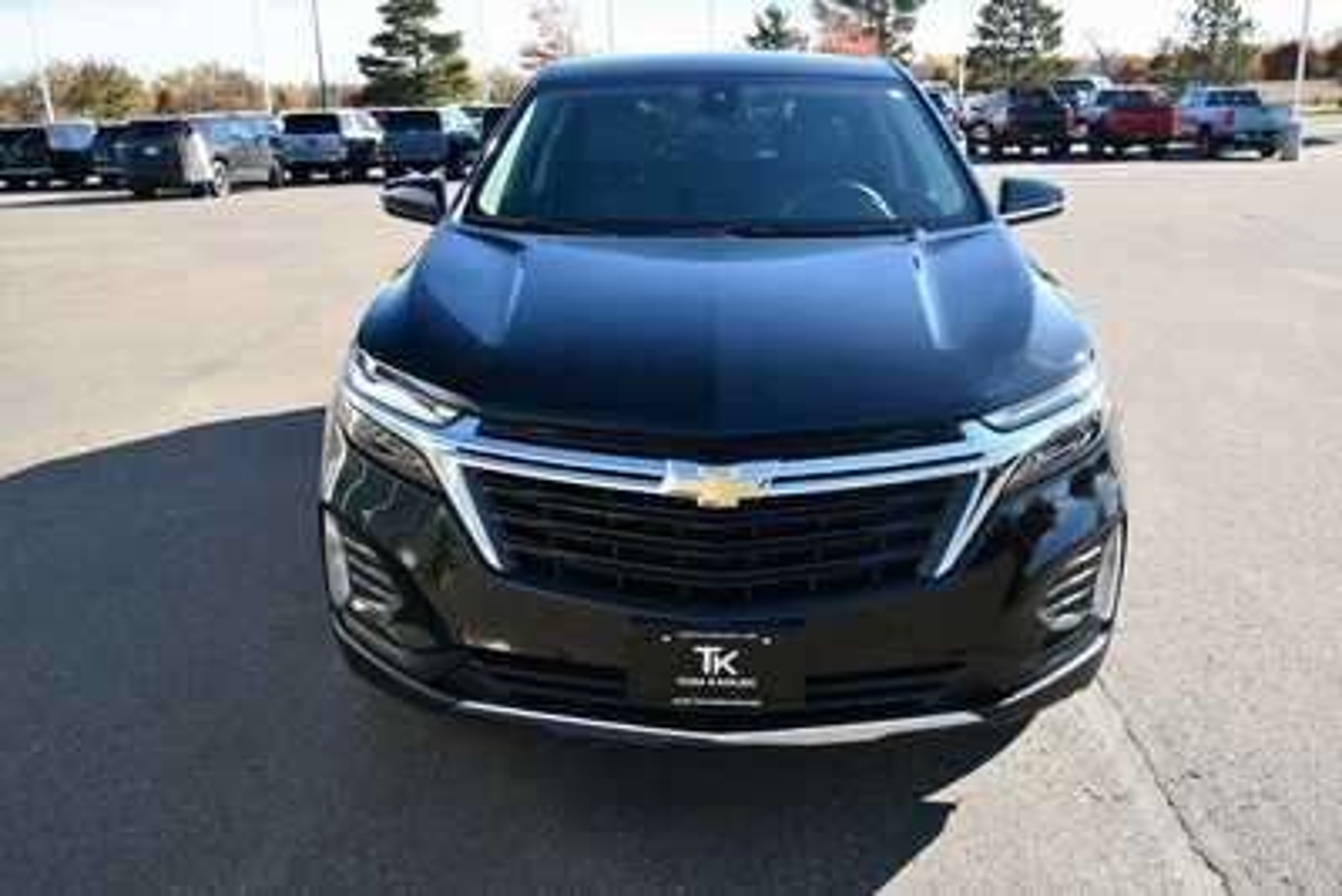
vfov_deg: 43.6
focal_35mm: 30
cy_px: 448
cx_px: 671
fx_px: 1119
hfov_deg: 61.9
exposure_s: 1/250
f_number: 6.3
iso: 200
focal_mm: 20
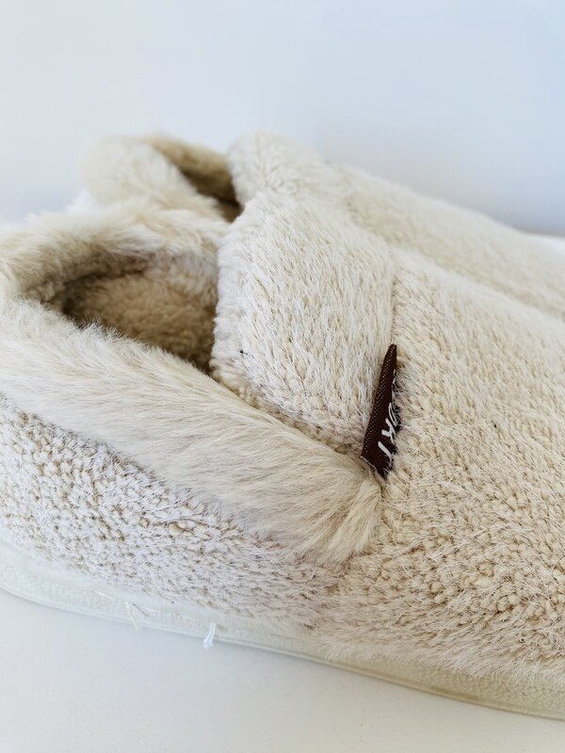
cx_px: 282
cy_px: 376
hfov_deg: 53.1
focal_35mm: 26
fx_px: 566
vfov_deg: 67.3
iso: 40
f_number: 1.8
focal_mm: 4.25
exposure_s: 1/100
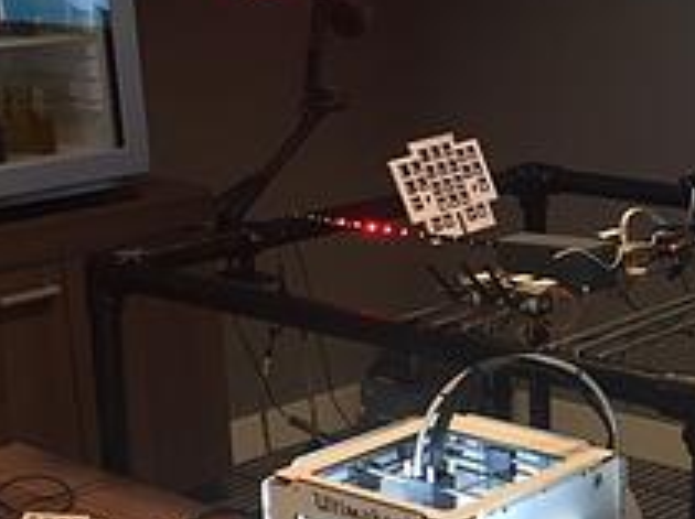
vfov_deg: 17.6
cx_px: 665
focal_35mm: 83
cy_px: 433
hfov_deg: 22.8
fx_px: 1665
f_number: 2.2
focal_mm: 4.15
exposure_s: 1/33
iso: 100
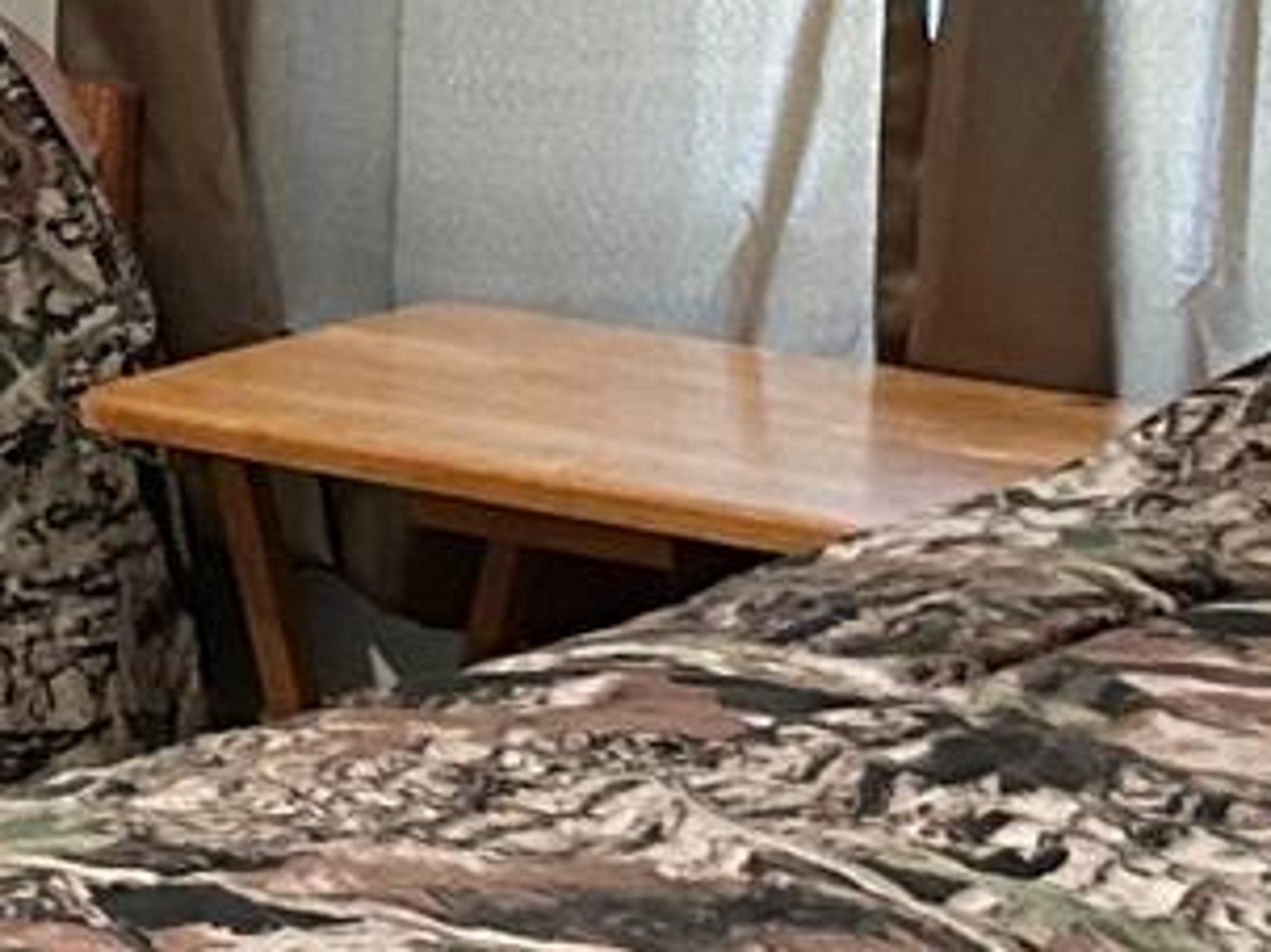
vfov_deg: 8.3
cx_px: -2030
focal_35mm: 176
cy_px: -252
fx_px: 6460
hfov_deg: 9.6
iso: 400
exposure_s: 1/31
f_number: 1.5
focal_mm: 5.7
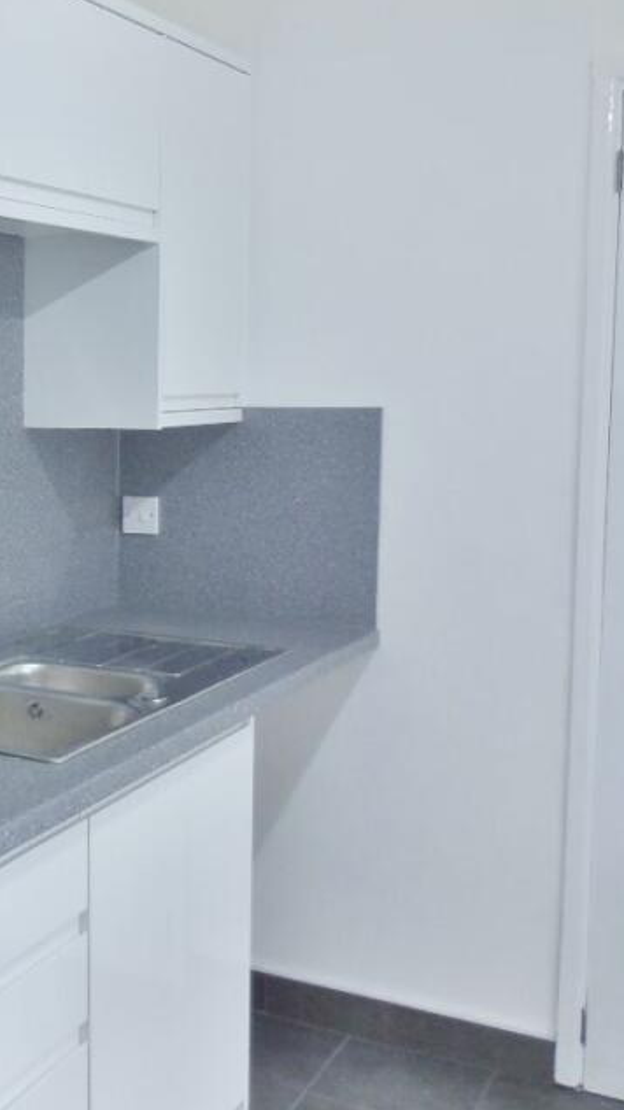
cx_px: -114
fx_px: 1294
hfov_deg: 24.7
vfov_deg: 46.4
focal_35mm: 44
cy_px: 523
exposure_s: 1/30
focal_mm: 4.5
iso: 180
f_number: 3.1
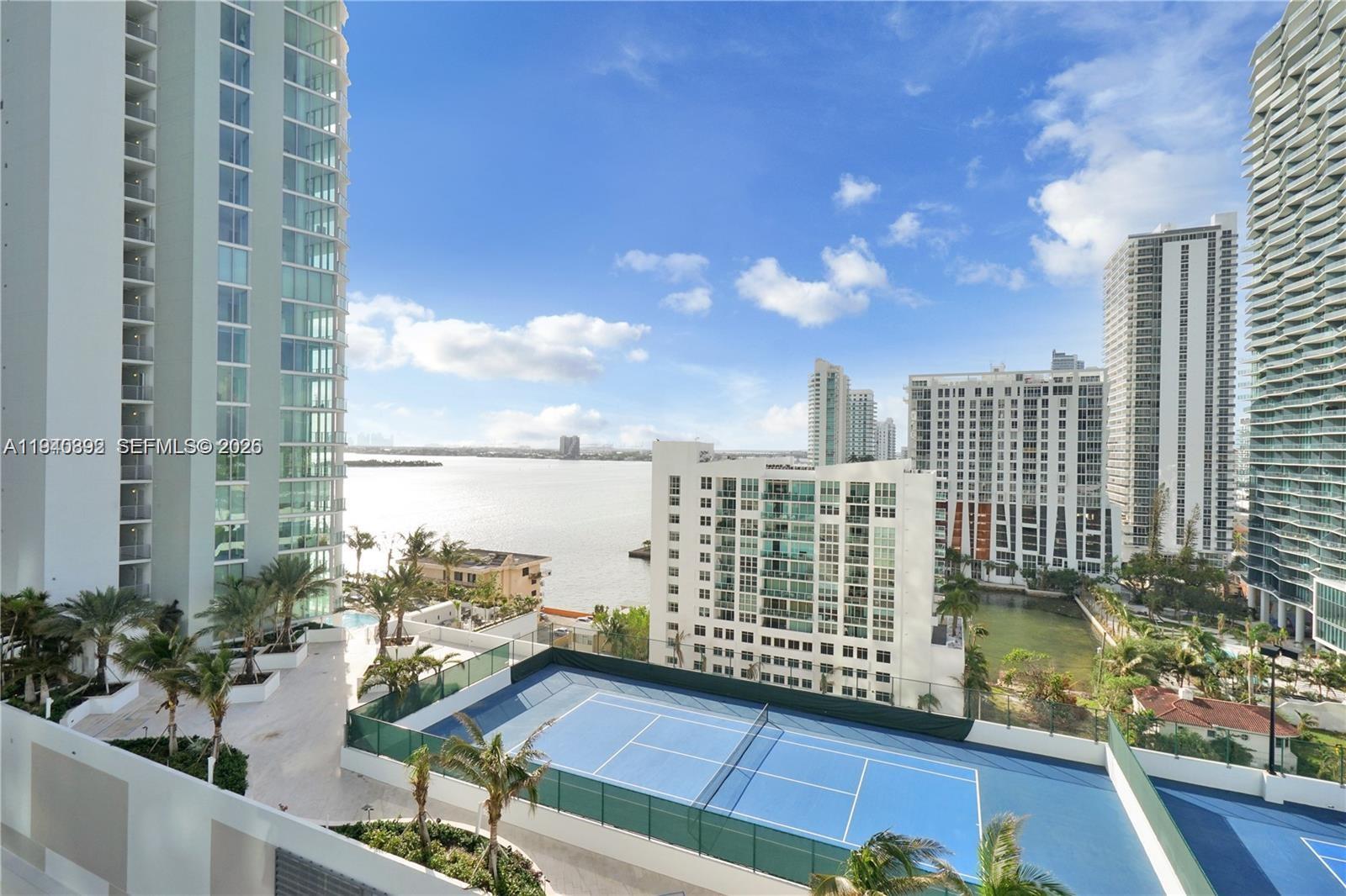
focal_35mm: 16
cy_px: 448
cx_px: 673
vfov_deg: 73.7
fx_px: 598
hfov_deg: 96.7
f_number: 22
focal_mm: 16
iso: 250
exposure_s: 1/100
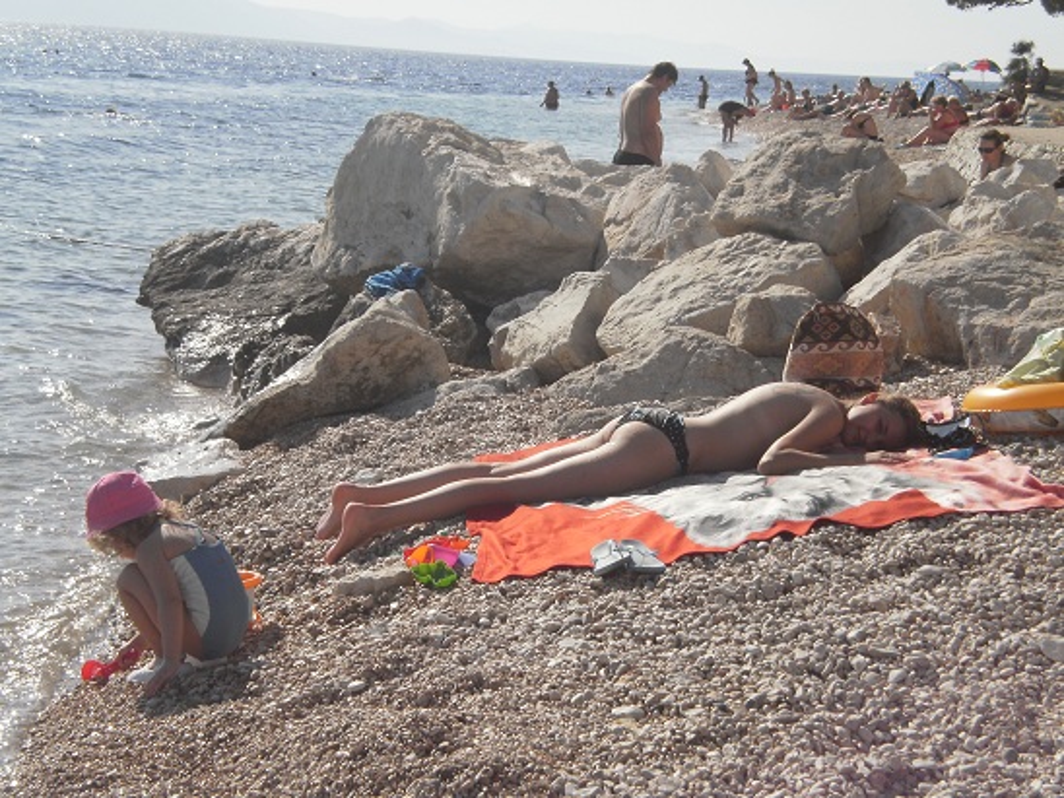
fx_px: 2520
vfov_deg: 18.0
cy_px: 399
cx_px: 532
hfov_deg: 23.8
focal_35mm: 82
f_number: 7.2
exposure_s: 1/500
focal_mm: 14.3
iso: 100
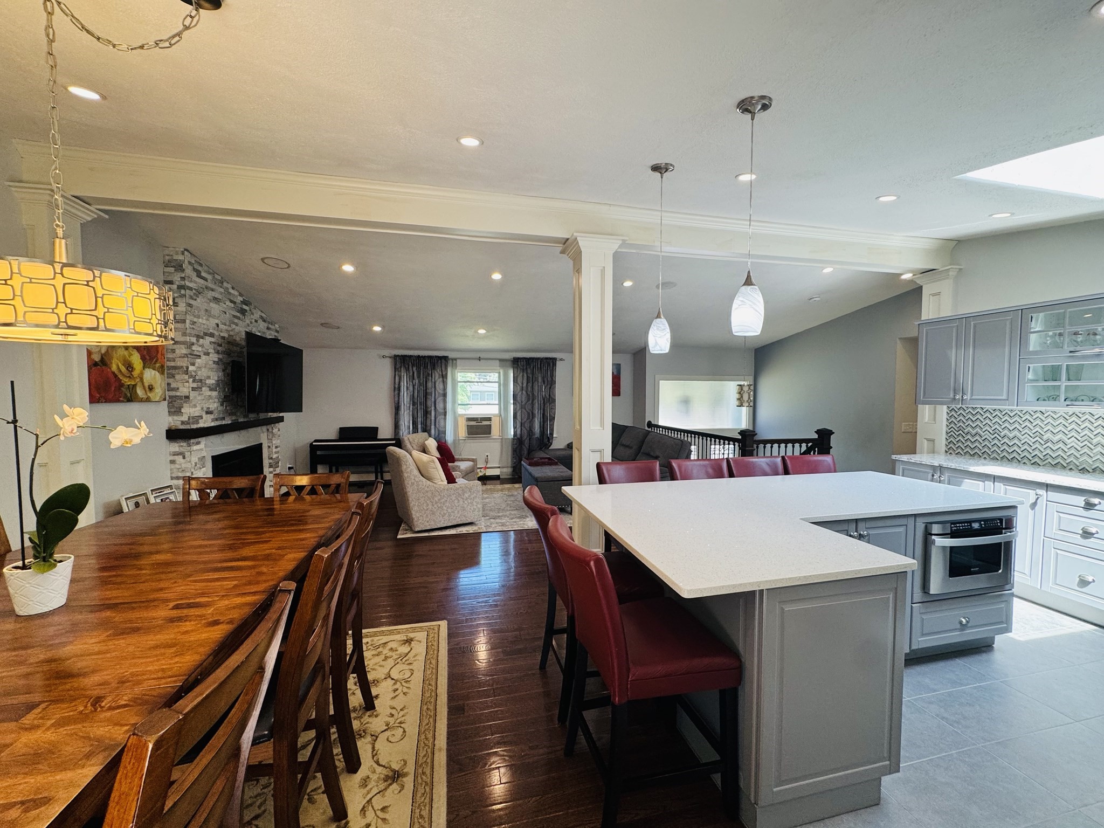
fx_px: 446
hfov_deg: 102.1
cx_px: 552
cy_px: 414
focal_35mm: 14
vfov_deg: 85.7
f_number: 2.2
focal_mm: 2.22
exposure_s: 1/120
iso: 160
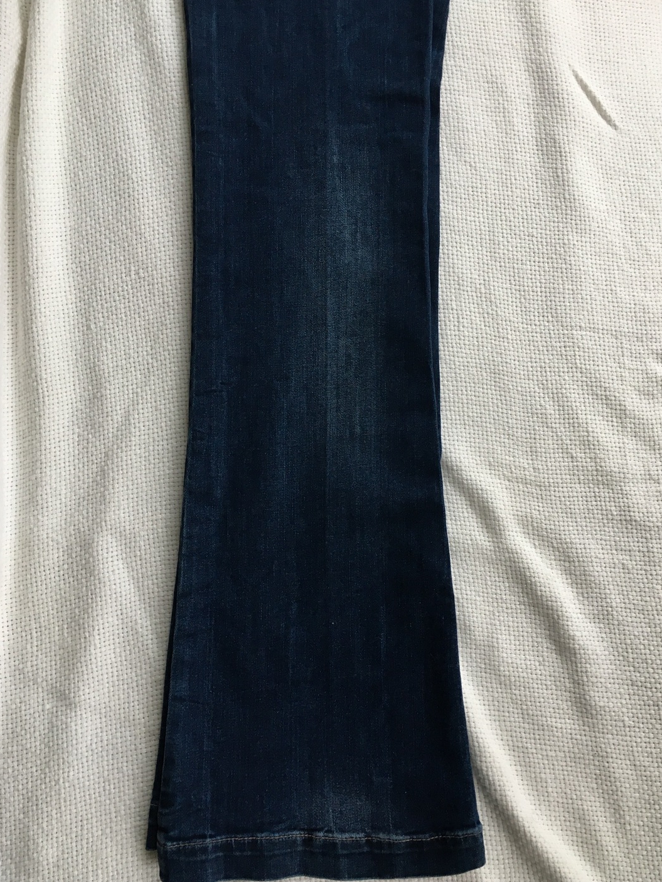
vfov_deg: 55.3
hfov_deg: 42.9
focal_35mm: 33
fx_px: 841
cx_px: 349
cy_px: 428
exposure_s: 1/33
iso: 80
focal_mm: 4.15
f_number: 2.2
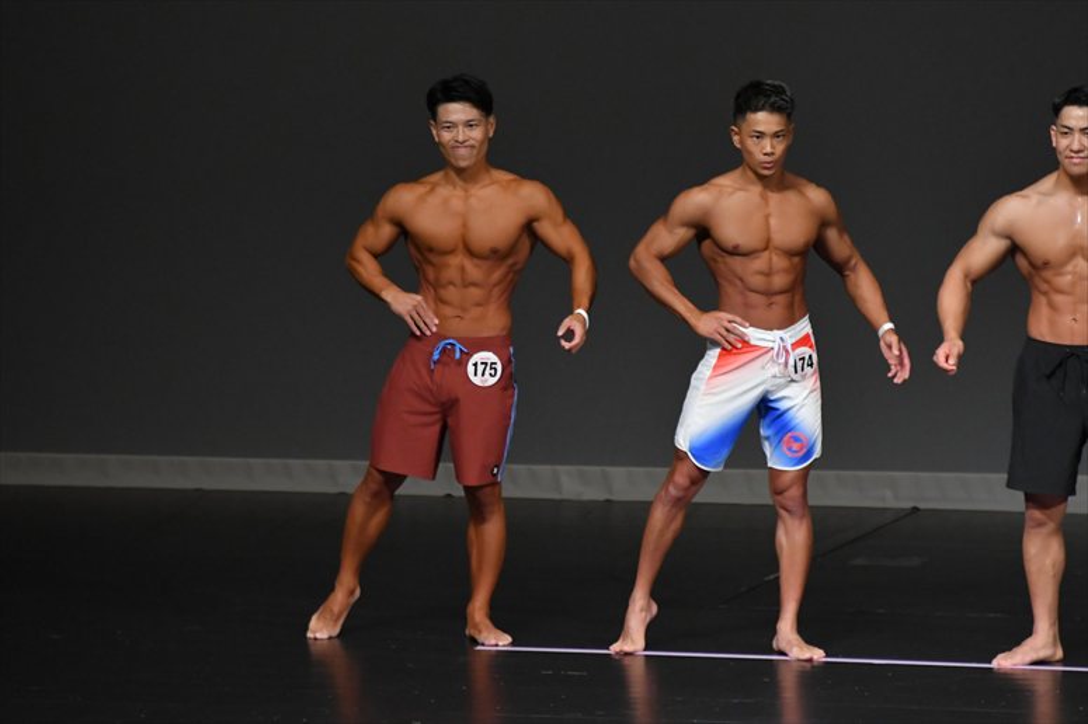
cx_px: 544
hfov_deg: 5.5
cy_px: 362
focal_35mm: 375
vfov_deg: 3.7
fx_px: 11328
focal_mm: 250
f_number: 5.6
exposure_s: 1/400
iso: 4000
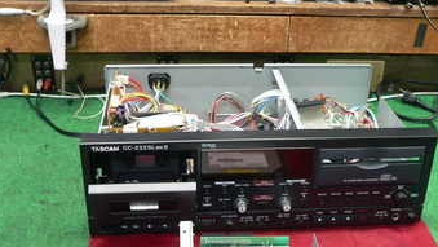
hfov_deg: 41.3
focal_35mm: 50
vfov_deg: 23.8
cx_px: 240
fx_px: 581
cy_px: 183
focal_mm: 6.8
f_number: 2.8
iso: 200
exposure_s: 1/10
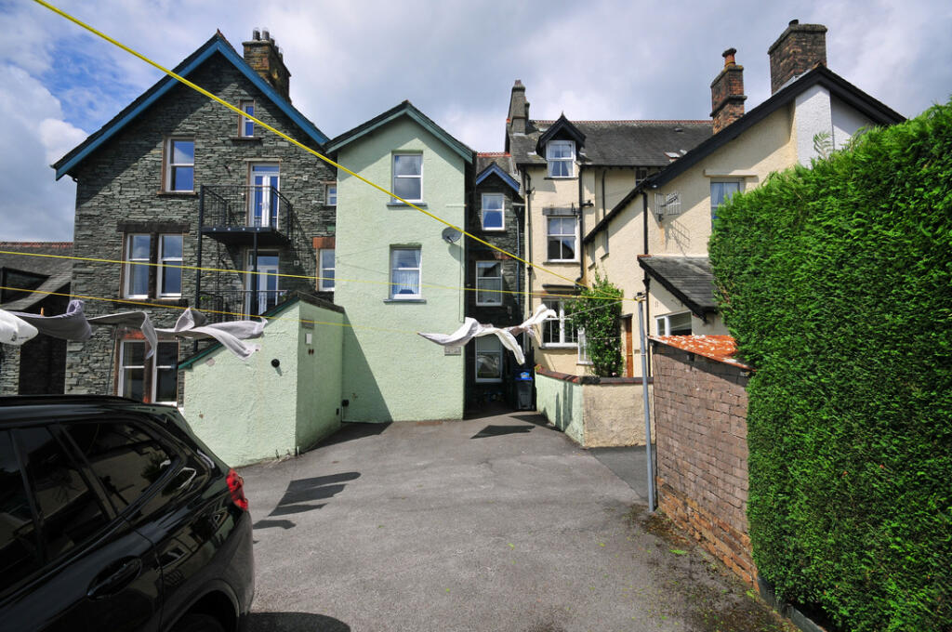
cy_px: 316
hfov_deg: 92.5
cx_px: 476
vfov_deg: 69.5
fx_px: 456
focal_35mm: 17
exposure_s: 1/500
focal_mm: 11.5
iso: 200
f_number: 11
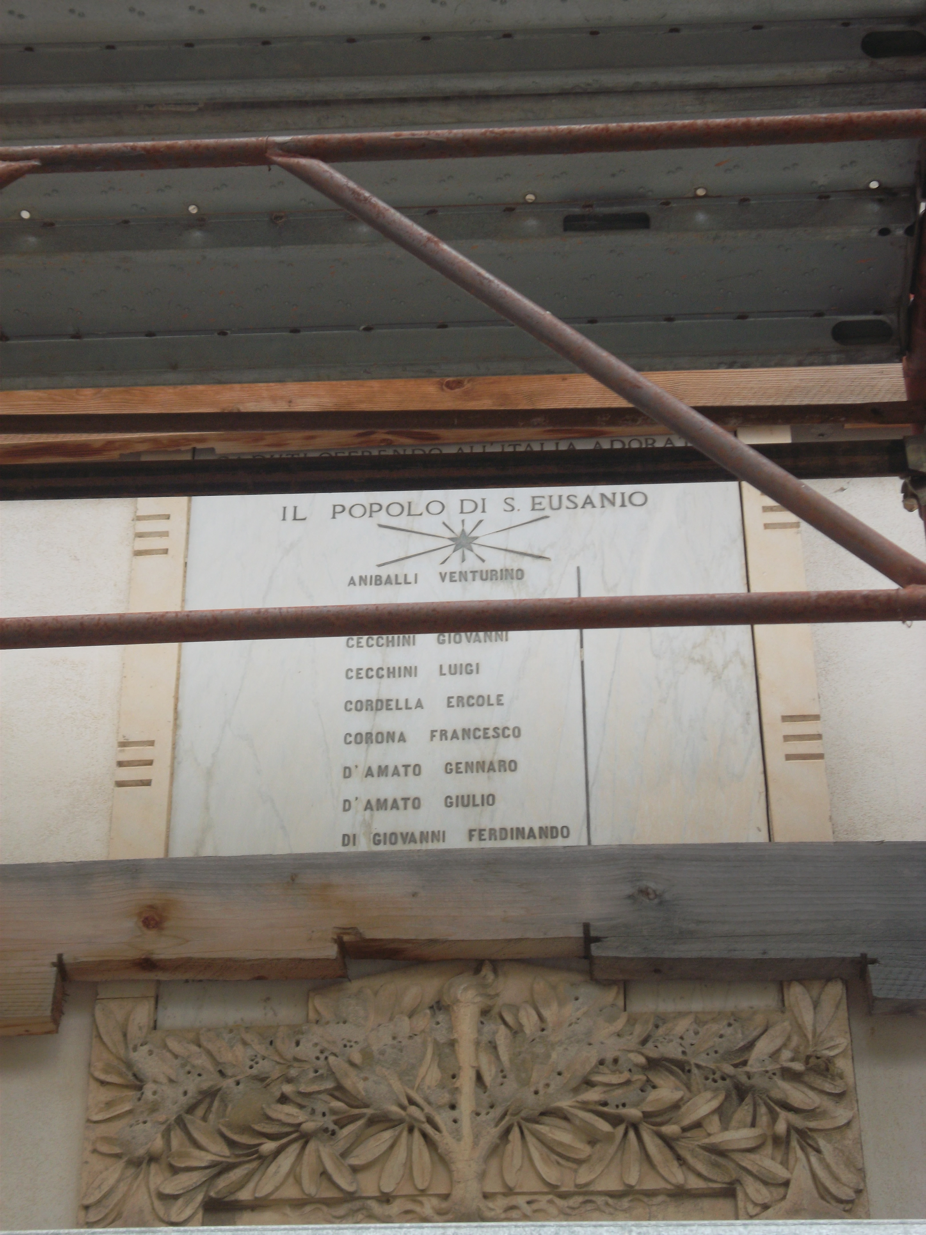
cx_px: 463
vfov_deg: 22.8
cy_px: 618
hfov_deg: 17.2
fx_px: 3067
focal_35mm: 86
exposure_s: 1/125
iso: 80
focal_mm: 15.4
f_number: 4.3
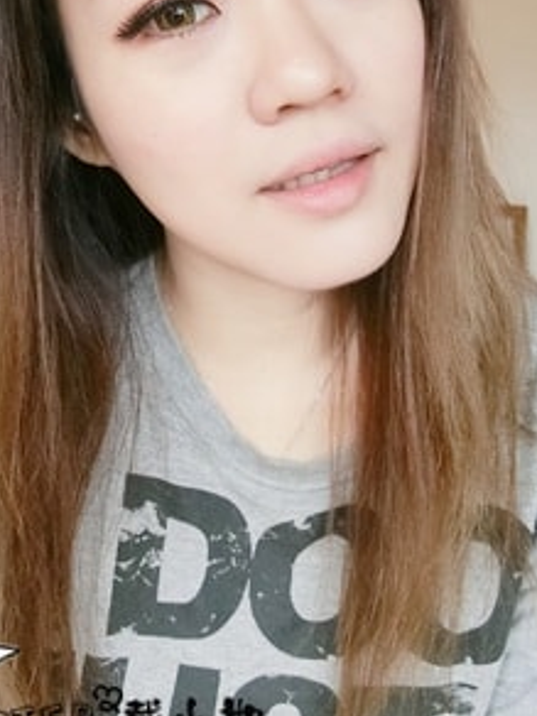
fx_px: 745
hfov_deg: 39.6
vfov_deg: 50.1
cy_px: 221
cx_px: 244
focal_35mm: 36
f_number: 2.8
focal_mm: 4.58
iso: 320
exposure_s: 1/50
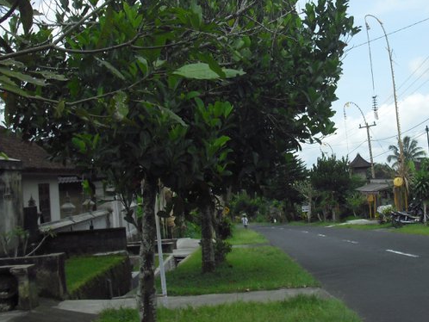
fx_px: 756
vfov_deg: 23.9
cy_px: 98
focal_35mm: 61
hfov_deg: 31.3
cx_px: 298
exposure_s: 1/250
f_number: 8
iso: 100
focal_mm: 6.2
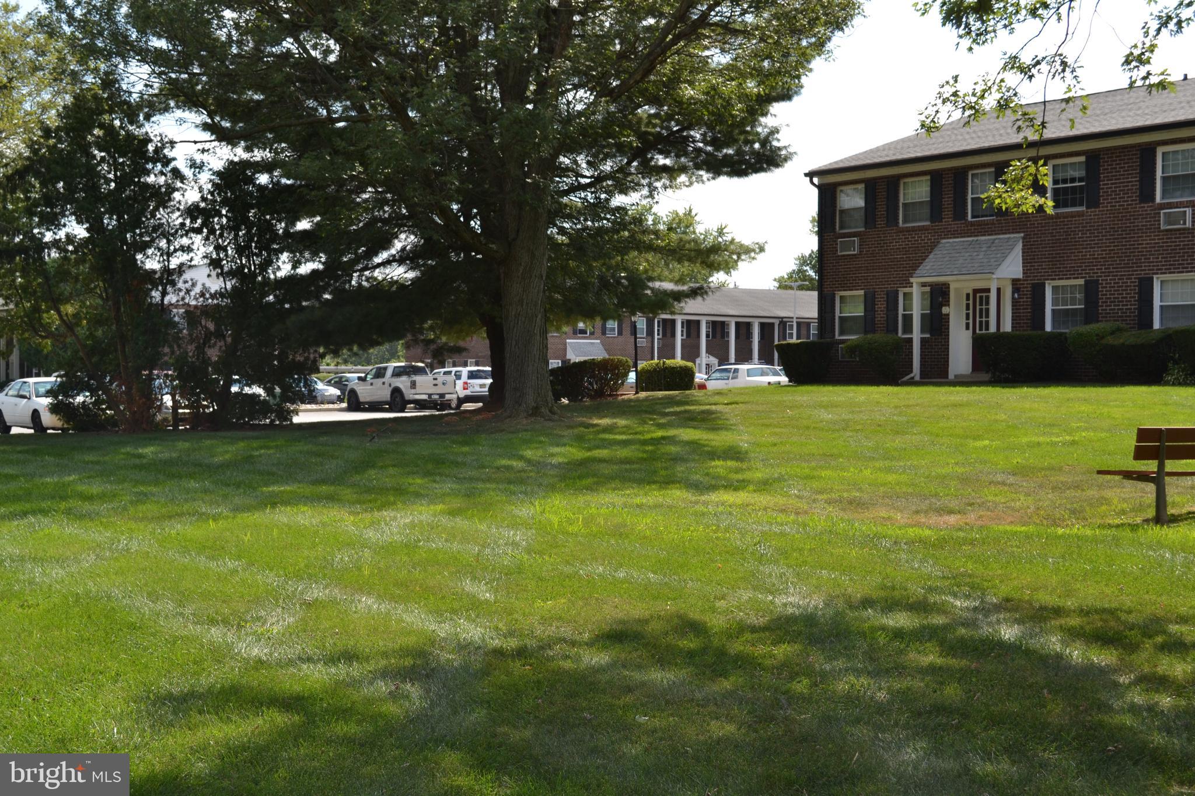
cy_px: 398
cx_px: 598
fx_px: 1593
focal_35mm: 48
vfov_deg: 28.1
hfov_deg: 41.1
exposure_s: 1/200
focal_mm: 32
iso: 100
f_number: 9
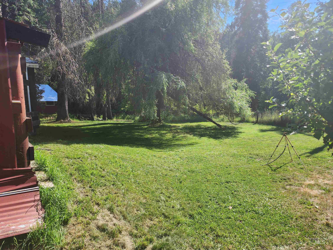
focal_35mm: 23
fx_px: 221
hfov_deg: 73.9
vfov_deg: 58.9
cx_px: 166
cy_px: 125
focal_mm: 6.4
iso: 12
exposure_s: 1/493
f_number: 1.8
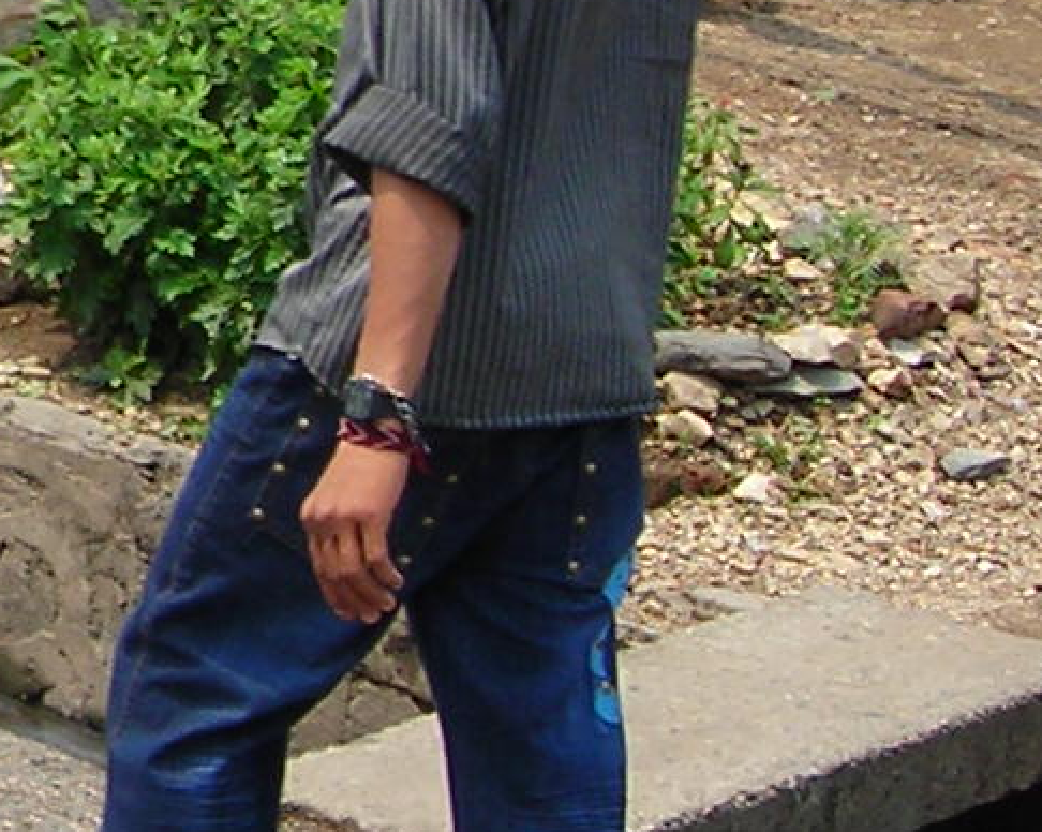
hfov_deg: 9.0
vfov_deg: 7.7
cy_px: -401
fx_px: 6101
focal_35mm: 198
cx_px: -1224
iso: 50
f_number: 3.2
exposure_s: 1/342
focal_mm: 6.3
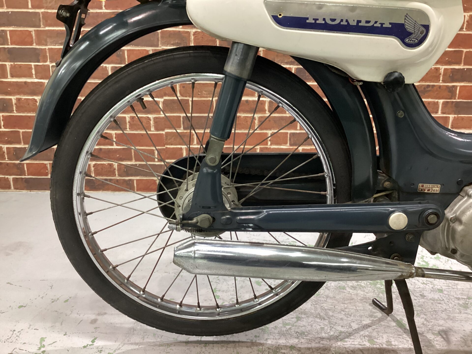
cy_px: 177
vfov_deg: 45.4
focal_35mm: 31
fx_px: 423
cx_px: 236
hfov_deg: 58.4
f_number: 2.4
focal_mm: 3.3
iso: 400
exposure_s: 1/40
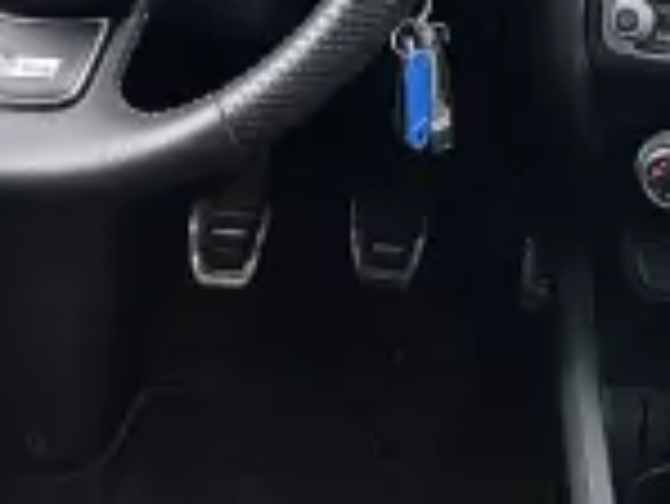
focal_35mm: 99
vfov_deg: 14.4
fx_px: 1918
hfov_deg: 19.8
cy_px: -144
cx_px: 382
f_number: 1.8
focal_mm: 5.56
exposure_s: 1/50
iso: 131
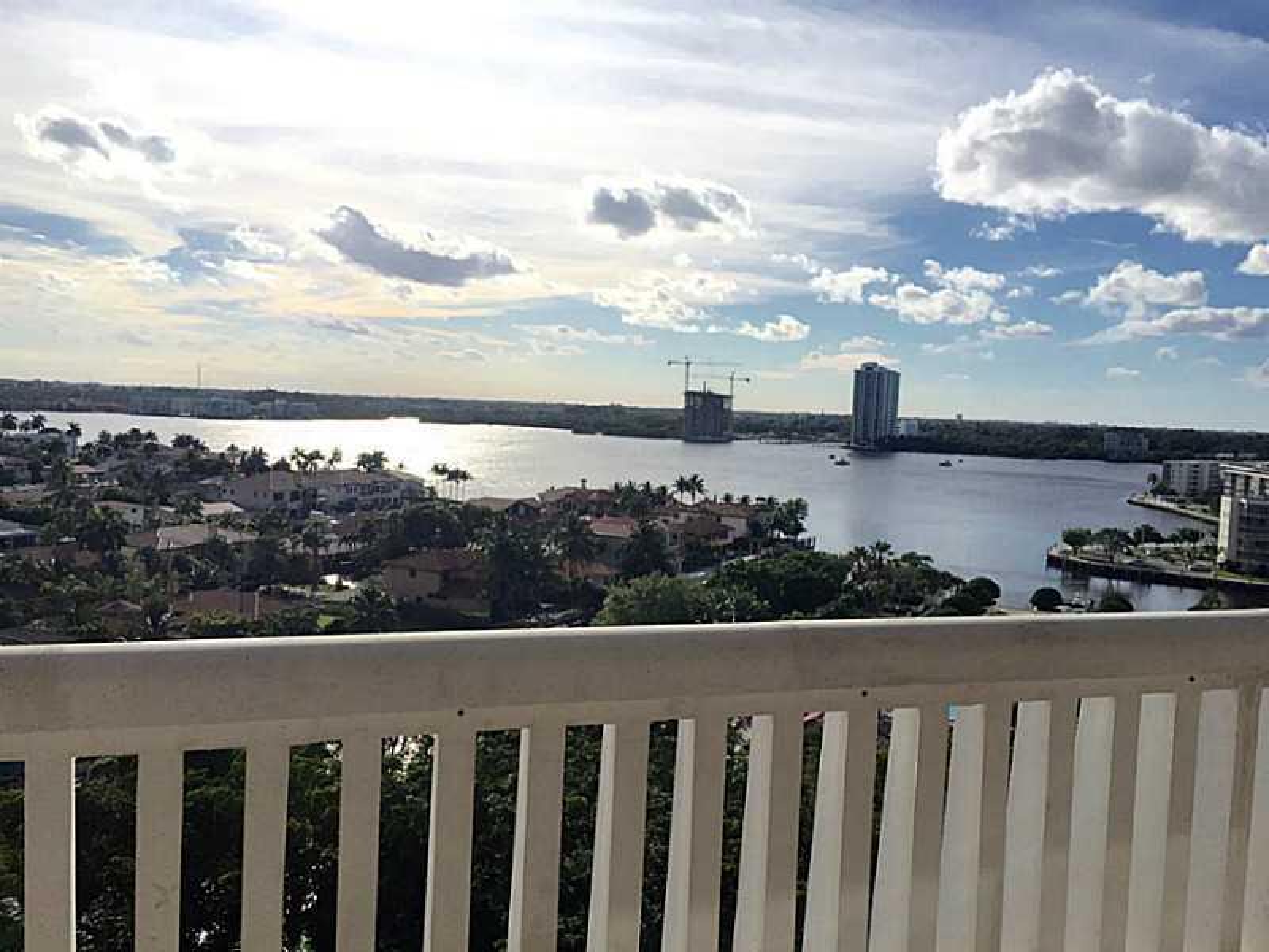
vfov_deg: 48.2
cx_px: 634
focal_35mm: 29
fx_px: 1063
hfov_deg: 61.7
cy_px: 476
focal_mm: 4.15
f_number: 2.2
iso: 32
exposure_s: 1/9901
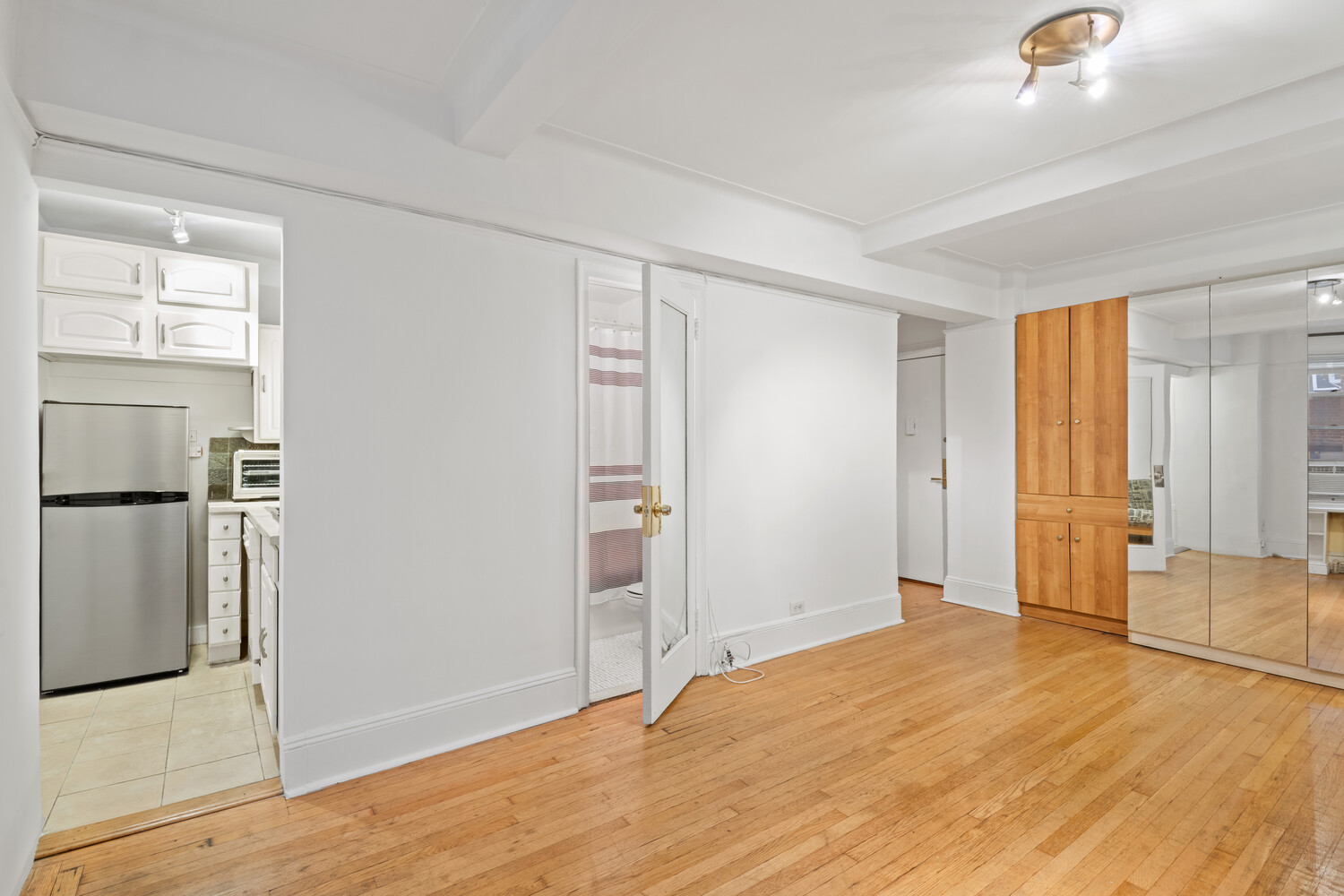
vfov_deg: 73.7
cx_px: 672
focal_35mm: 16
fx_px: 597
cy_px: 448
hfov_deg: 96.7
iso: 200
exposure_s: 8
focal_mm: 16
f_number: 13
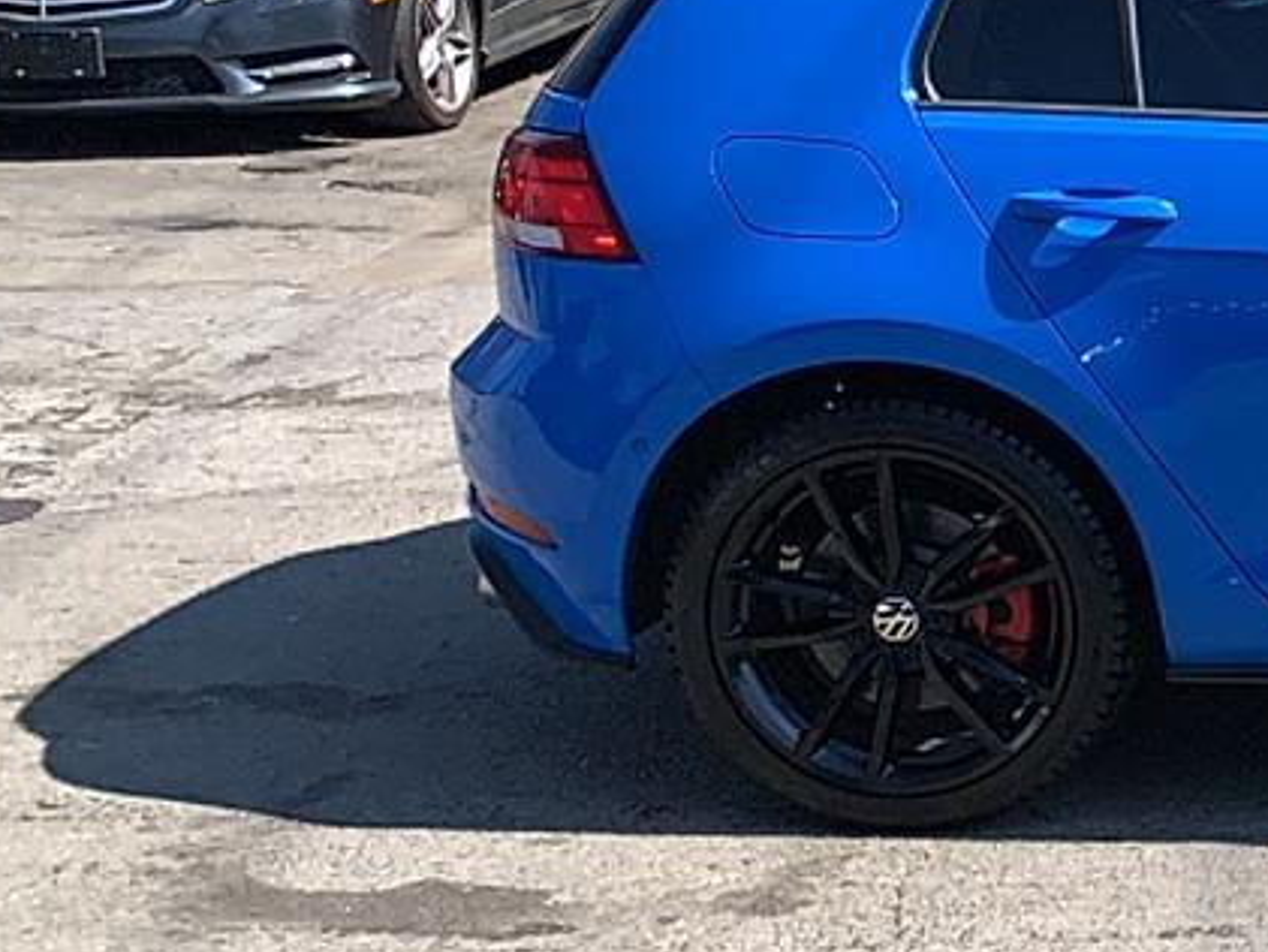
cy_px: 392
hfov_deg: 21.0
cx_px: 1888
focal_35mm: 79
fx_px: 2895
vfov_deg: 18.7
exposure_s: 1/1757
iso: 25
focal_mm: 4.25
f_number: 1.8
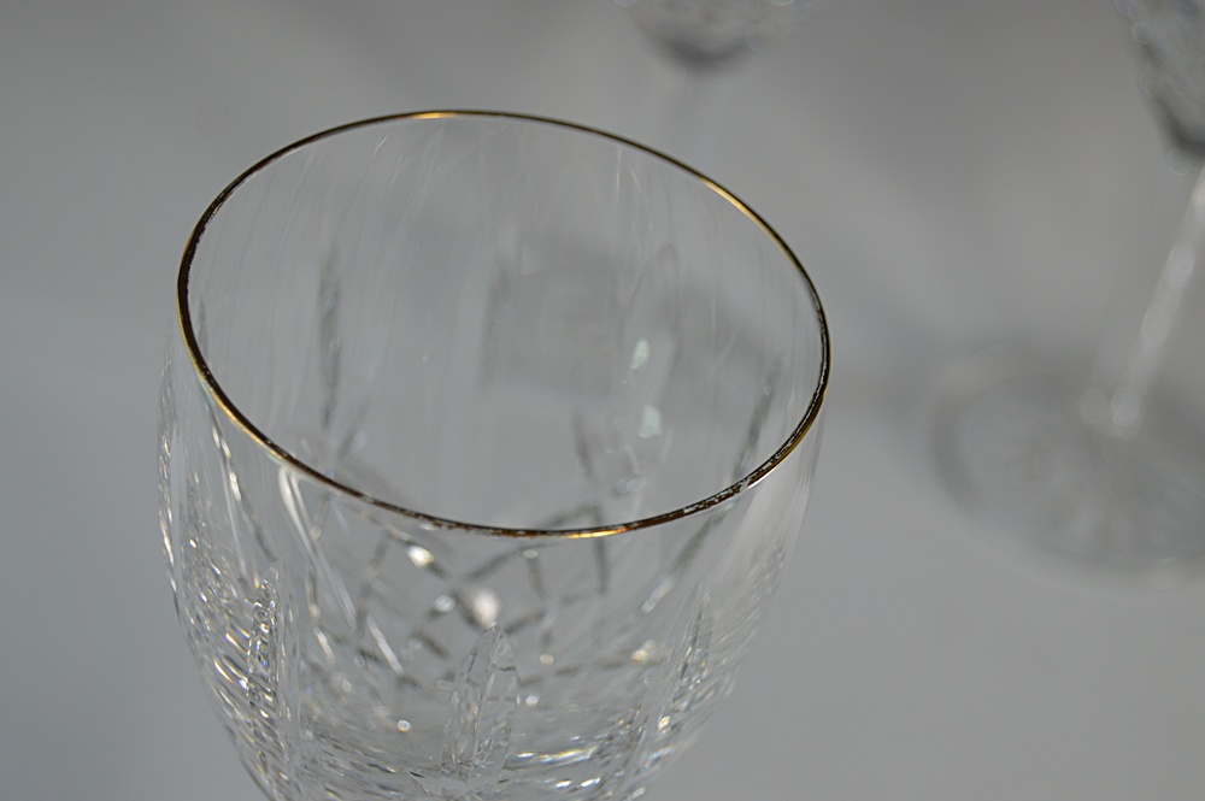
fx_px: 2759
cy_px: 400
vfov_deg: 16.5
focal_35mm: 82
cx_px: 602
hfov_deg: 24.6
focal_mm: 55
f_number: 5.6
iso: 250
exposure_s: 1/125
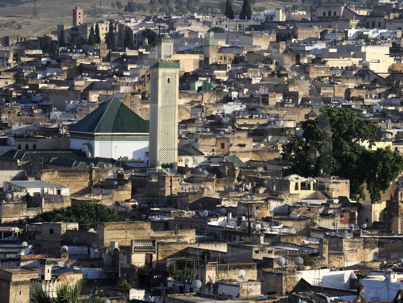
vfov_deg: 8.5
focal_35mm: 174
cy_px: 151
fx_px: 2026
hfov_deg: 11.4
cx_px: 215
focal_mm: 160
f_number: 8
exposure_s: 1/320
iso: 200
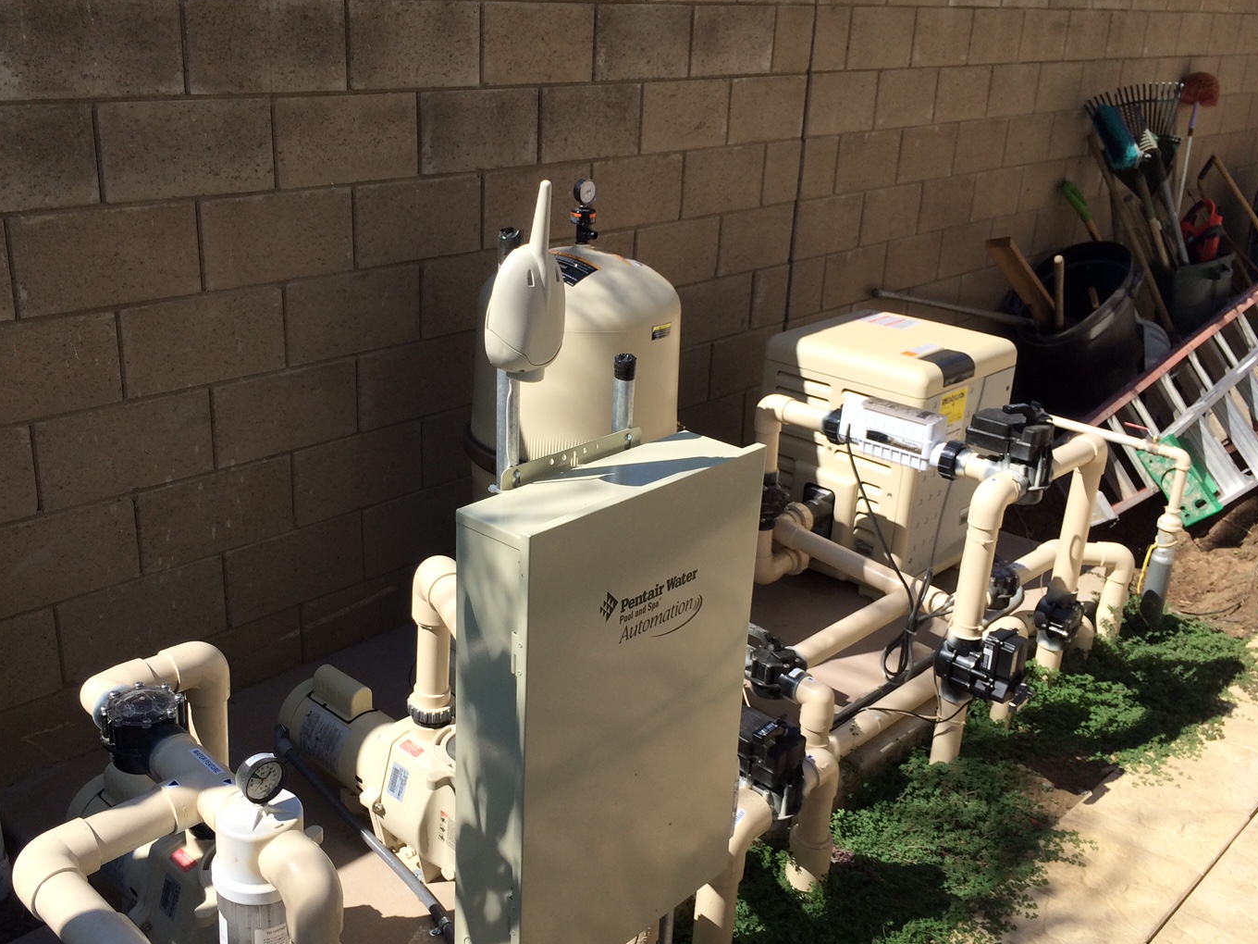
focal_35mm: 36
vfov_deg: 39.7
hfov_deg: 51.2
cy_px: 475
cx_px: 545
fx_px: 1308
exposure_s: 1/1866
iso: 32
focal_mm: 4.12
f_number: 2.2
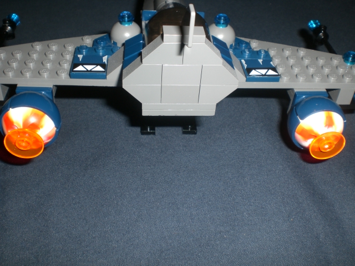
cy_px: 133
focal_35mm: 38
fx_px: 390
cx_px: 178
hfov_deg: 49.0
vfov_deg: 37.7
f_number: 4.4
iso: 50
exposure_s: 1/60
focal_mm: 6.3
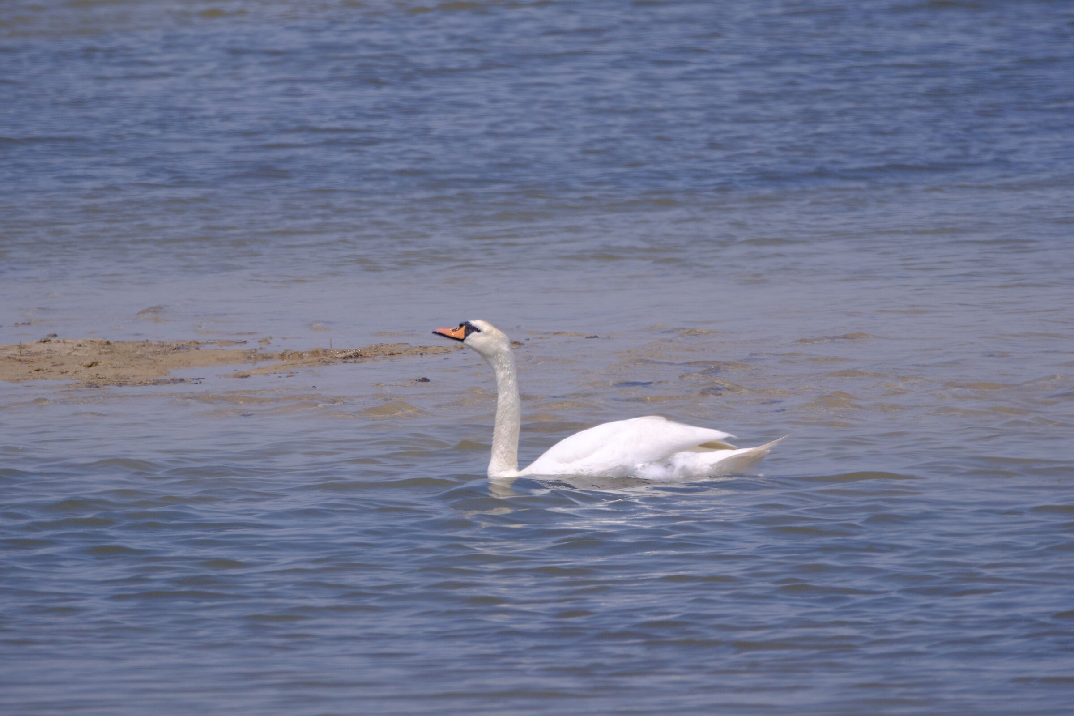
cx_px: 537
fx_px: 26848
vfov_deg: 1.5
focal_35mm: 900
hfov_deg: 2.3
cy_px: 358
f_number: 8
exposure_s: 1/2000
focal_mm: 600
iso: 640
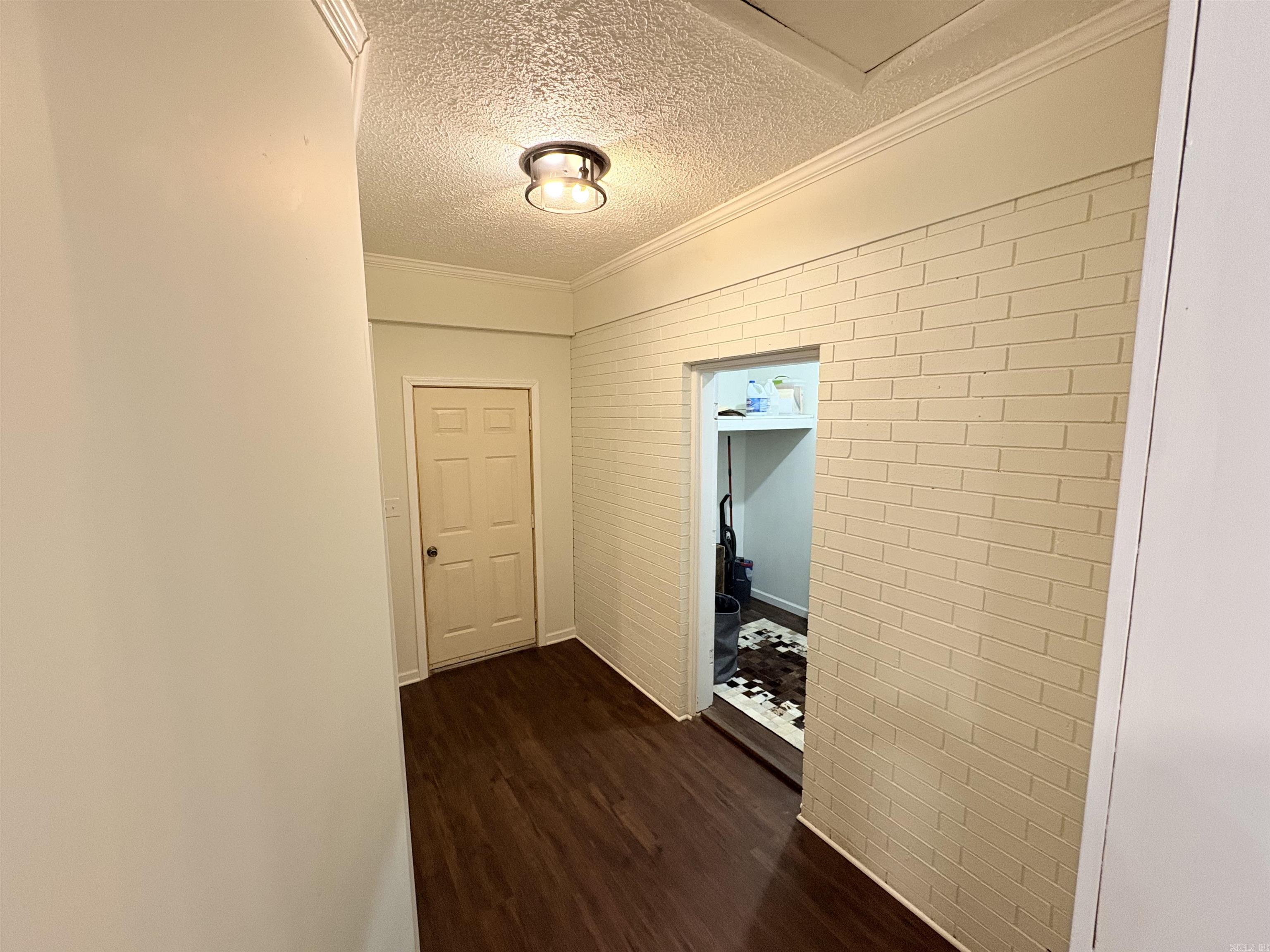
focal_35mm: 14
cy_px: 476
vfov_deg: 85.7
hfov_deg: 102.1
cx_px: 635
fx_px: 514
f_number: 2.2
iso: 400
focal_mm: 2.22
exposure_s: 1/60
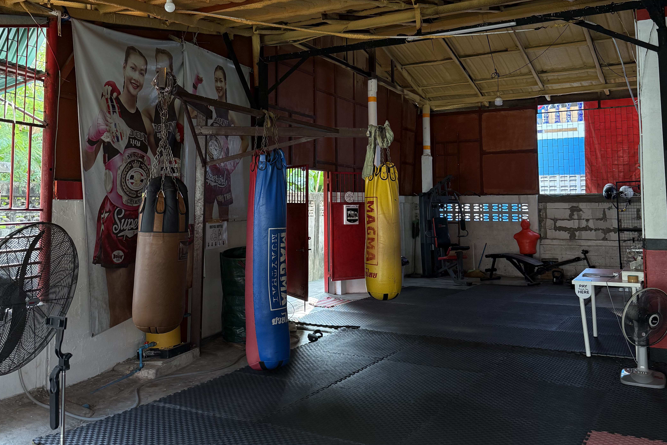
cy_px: 145
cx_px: 334
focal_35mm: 34
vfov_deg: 38.4
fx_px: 630
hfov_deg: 55.8
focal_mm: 6.76
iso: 200
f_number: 1.78
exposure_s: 1/133
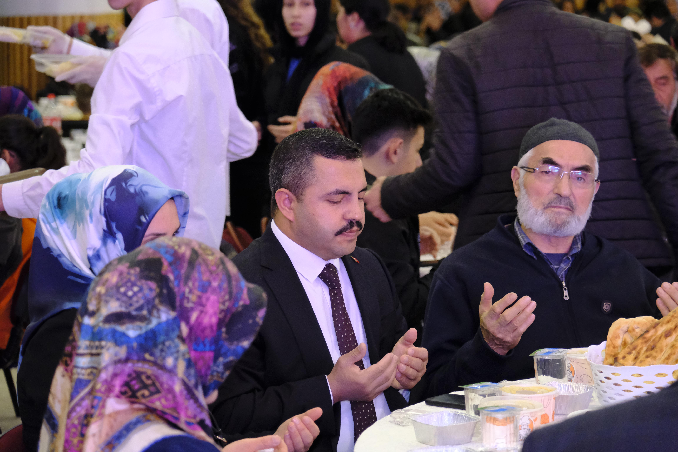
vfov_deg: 11.4
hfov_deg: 17.1
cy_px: 226
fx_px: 2260
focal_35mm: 120
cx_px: 339
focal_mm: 80
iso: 6400
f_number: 4
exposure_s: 1/120
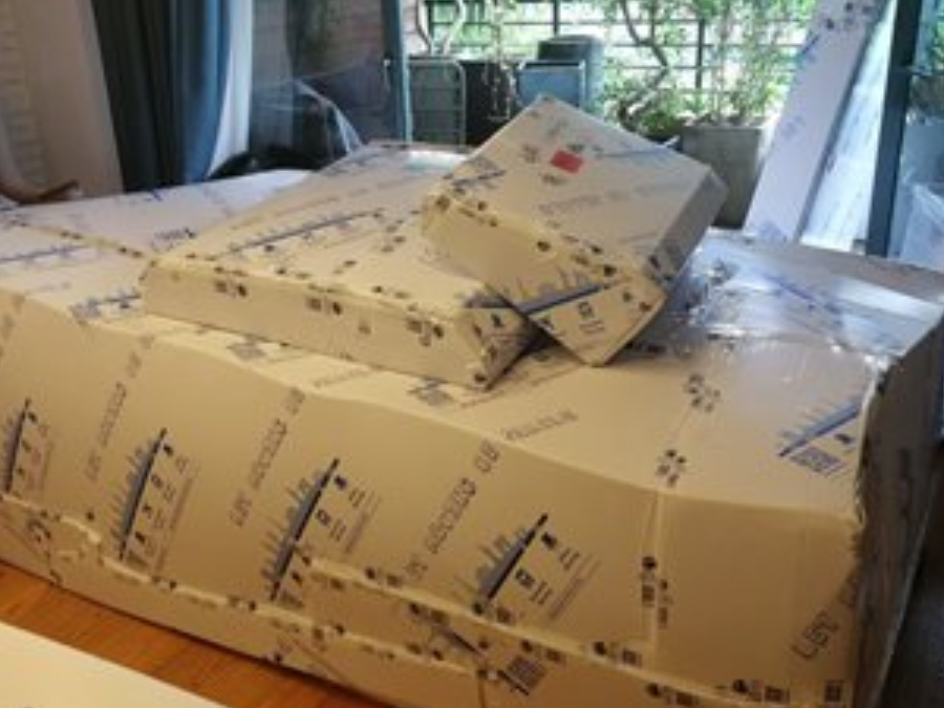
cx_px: 428
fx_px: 982
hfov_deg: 51.3
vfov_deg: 39.6
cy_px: 396
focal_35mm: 36
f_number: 2.2
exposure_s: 1/33.3
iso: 250
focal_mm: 3.84
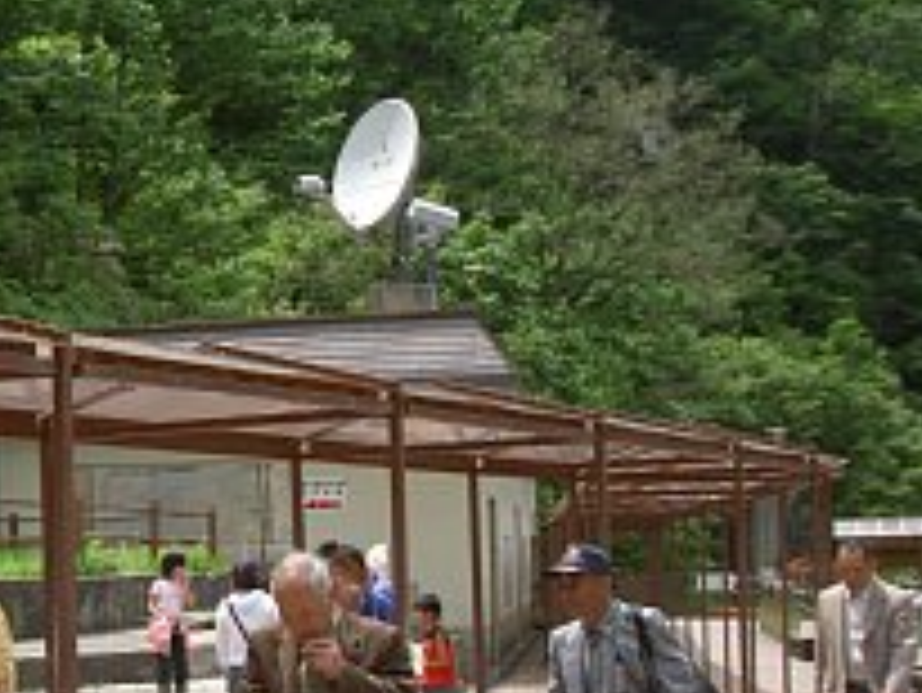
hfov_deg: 24.6
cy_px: 490
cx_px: 31
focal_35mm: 76
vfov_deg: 19.3
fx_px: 2025
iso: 50
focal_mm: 8
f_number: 4.7
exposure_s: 1/200
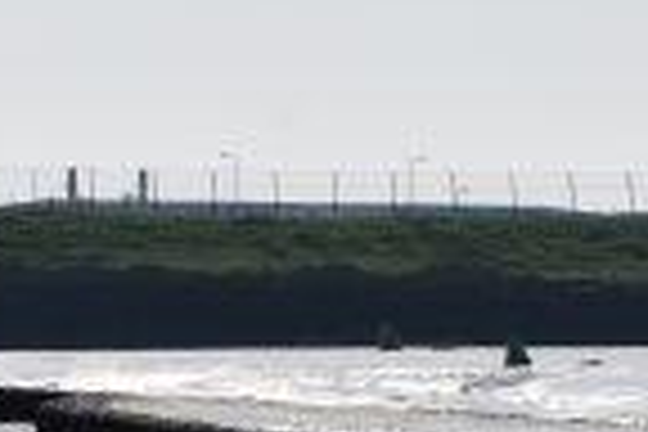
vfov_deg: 1.7
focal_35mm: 802
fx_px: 14435
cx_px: 711
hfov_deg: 2.6
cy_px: 272
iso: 200
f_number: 13
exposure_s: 1/640
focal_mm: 110
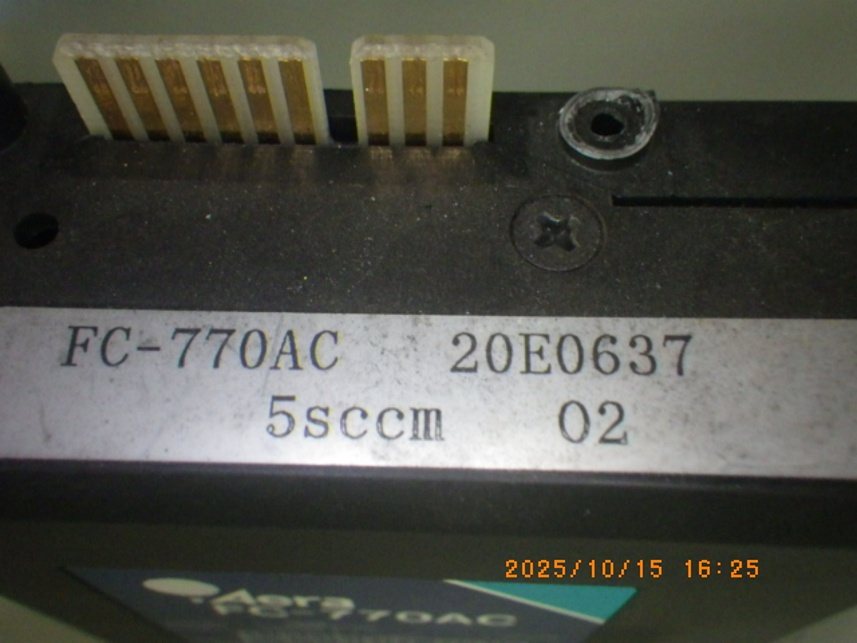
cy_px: 322
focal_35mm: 34
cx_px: 428
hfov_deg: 54.0
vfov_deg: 41.8
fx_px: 842
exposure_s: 1/15
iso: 1600
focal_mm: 6.1
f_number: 3.8
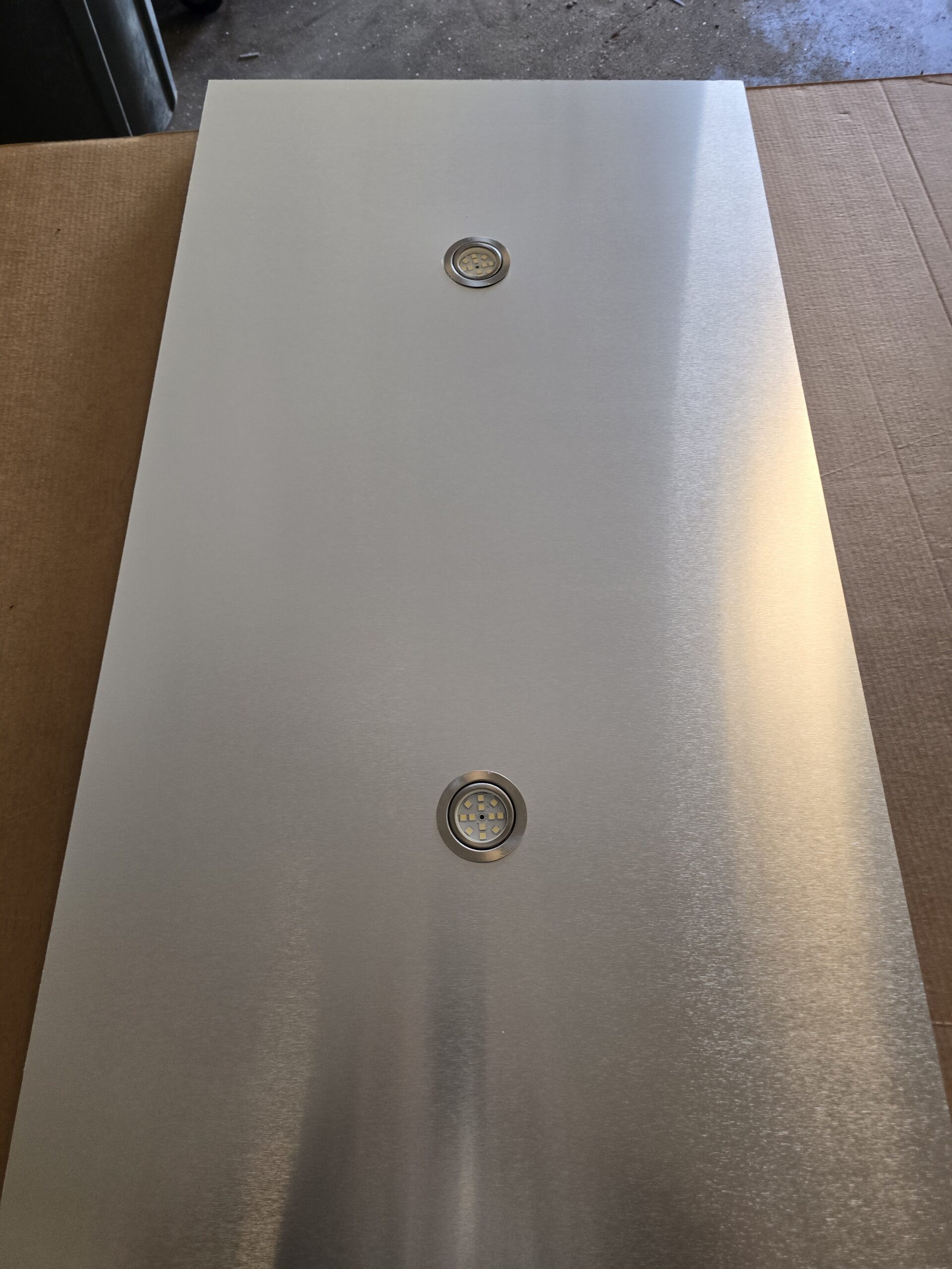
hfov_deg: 58.9
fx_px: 843
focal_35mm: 23
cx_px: 476
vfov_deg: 73.9
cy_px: 634
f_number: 1.7
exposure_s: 1/120
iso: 200
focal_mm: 6.3
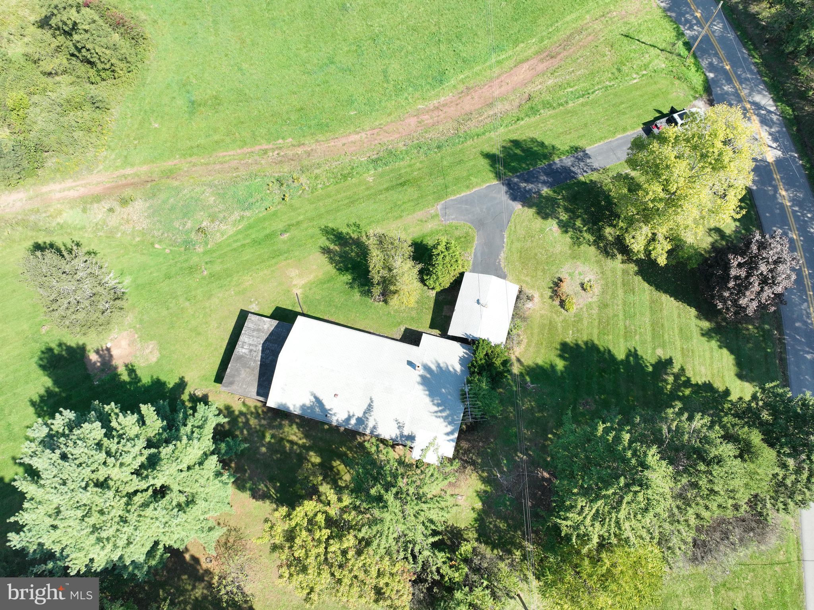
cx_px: 407
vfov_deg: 56.8
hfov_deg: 71.6
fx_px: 564
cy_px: 305
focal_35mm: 24
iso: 180
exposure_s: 1/640
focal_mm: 12.29
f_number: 2.8
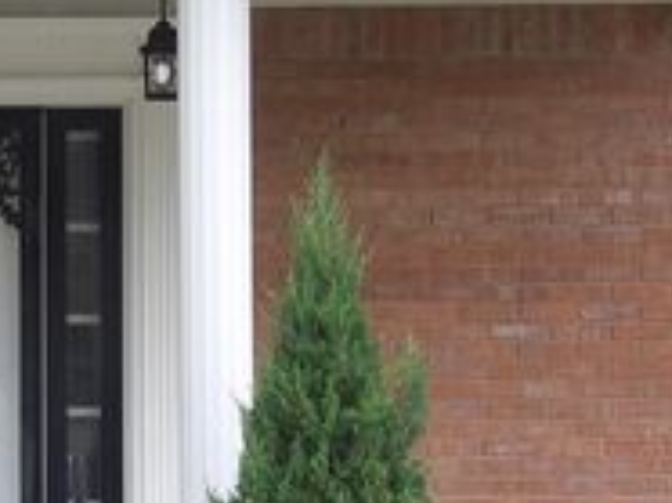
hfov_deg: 18.1
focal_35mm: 105
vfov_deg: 14.1
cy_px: 266
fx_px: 2036
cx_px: -43
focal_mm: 7
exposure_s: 1/143
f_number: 3.7
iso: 100
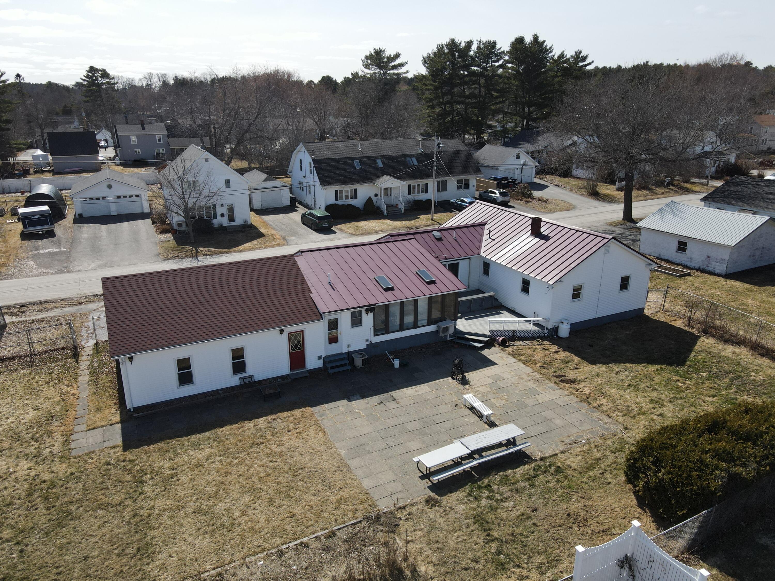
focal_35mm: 24
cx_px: 388
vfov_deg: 56.8
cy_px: 290
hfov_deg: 71.6
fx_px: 537
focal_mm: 4.5
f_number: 2.8
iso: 100
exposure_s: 1/725
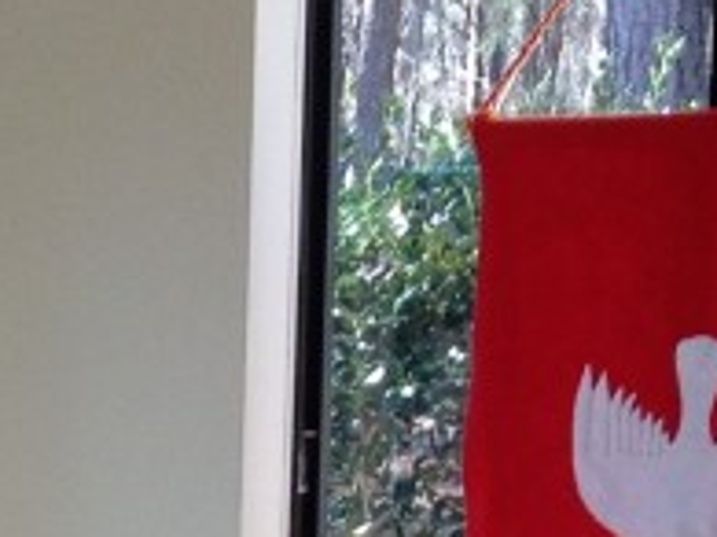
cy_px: 1365
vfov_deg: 6.1
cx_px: -478
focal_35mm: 230
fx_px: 4761
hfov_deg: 8.4
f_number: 2.4
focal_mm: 4.28
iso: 80
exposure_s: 1/120
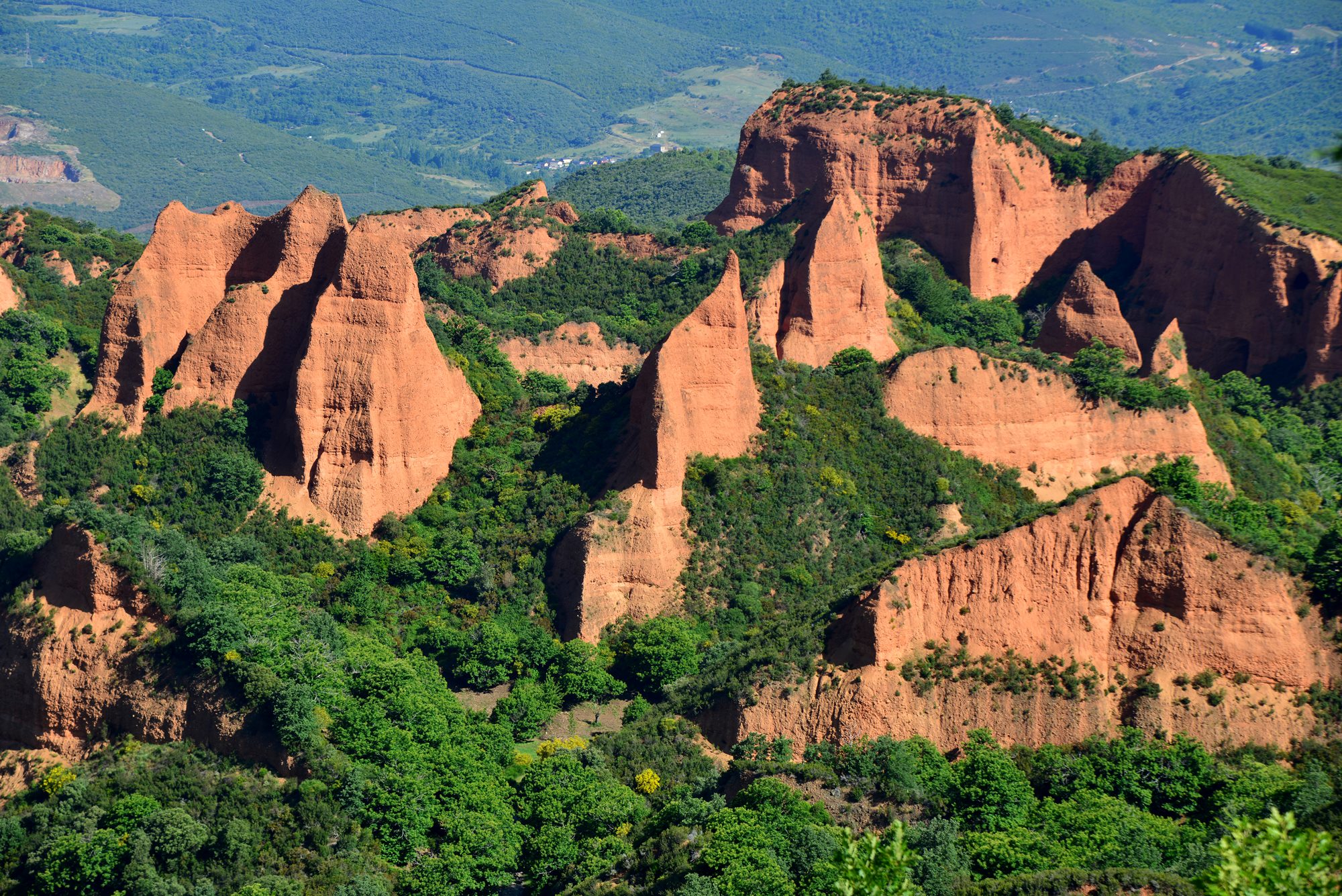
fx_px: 3729
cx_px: 671
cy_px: 448
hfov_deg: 20.4
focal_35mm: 100
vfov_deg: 13.7
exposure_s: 1/200
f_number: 7.1
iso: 100
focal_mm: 100
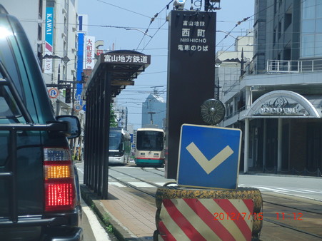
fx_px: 1060
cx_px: 161
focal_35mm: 114
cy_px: 120
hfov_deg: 17.3
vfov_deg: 13.0
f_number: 4.2
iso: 100
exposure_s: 1/640
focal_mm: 19.8
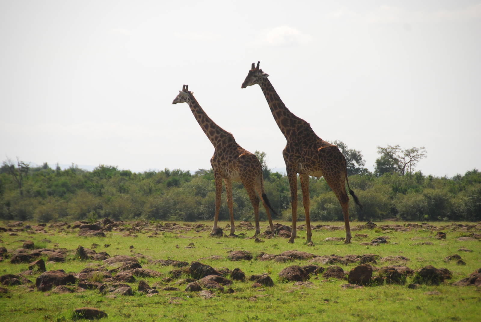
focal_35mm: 255
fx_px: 3411
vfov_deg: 5.4
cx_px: 240
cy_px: 161
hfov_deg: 8.1
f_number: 5.6
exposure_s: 1/320
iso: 200
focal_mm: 170
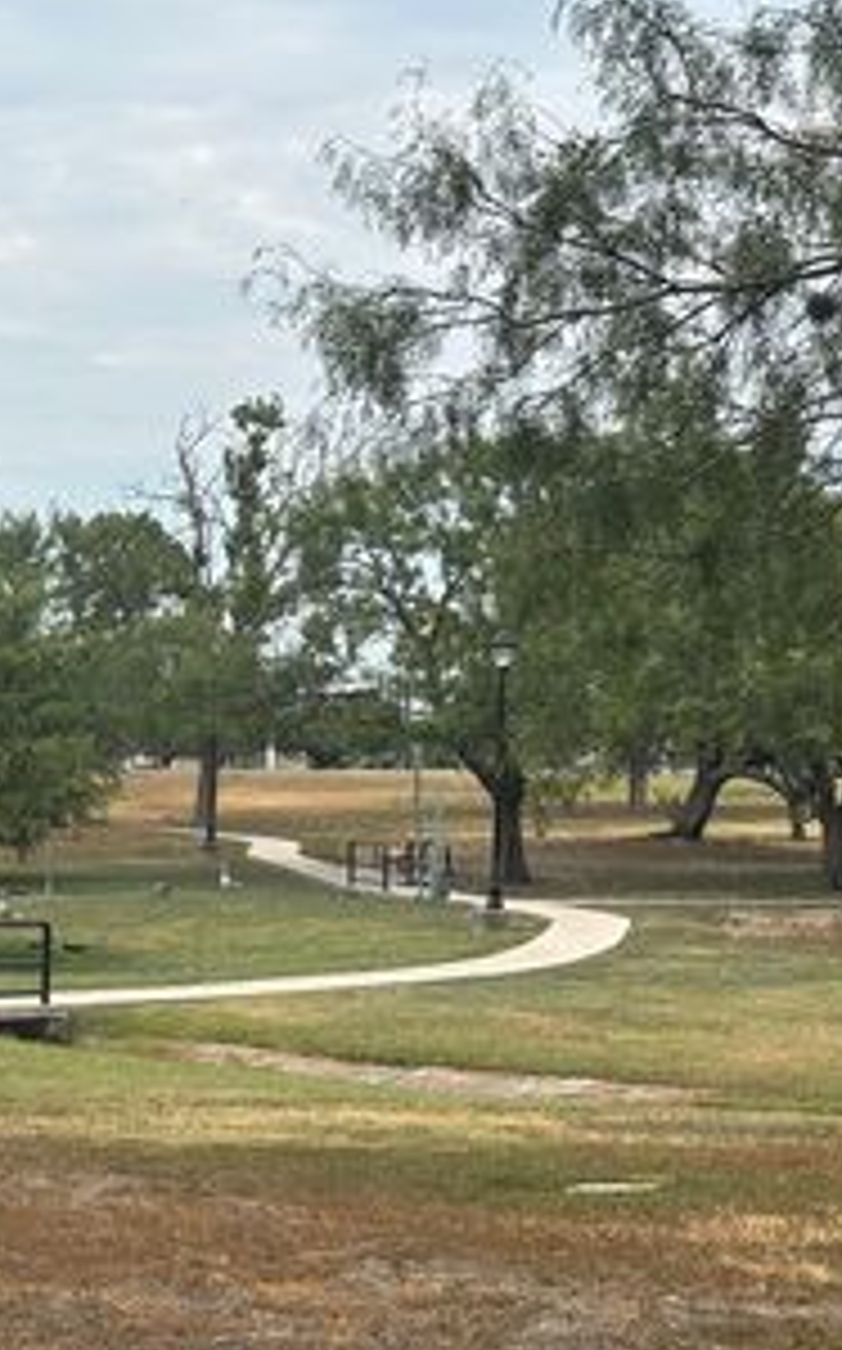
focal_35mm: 92
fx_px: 3384
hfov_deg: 13.9
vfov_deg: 22.6
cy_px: 754
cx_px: -63
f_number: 1.6
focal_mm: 5.96
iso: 40
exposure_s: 1/2242
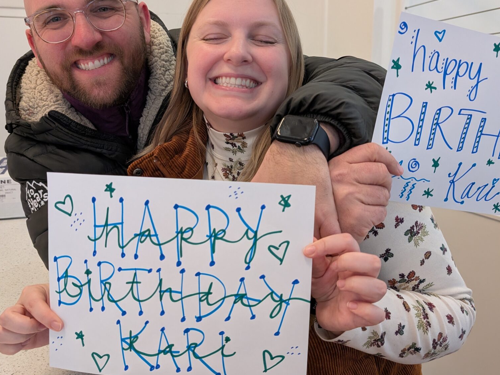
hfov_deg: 56.8
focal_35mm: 32
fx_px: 462
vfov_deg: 44.1
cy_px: 167
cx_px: 250
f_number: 1.68
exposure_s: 1/120
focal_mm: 6.9
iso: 620
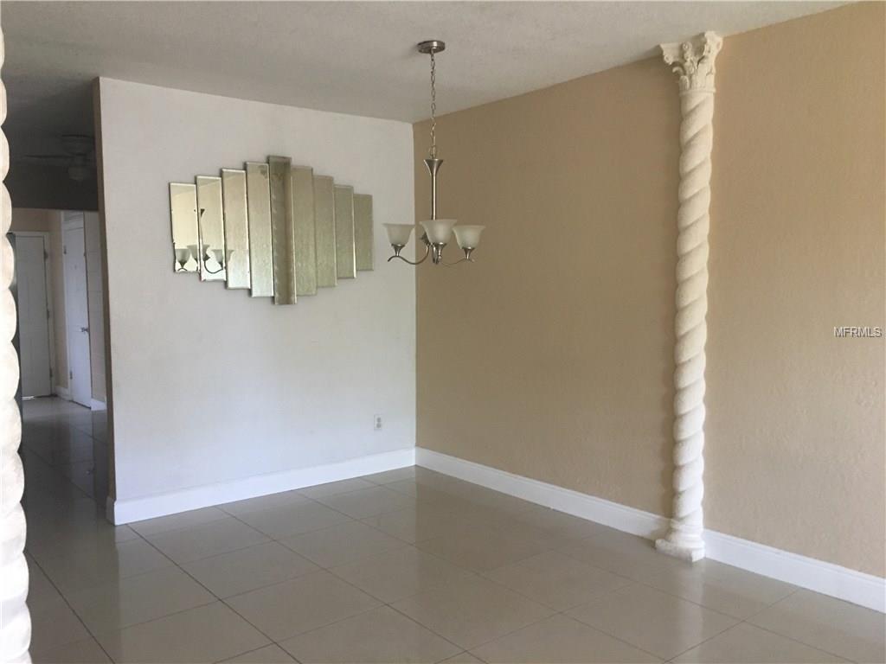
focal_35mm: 29
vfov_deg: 48.2
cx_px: 443
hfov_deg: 61.7
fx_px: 742
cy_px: 332
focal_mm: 4.15
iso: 100
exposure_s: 1/30
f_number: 2.2
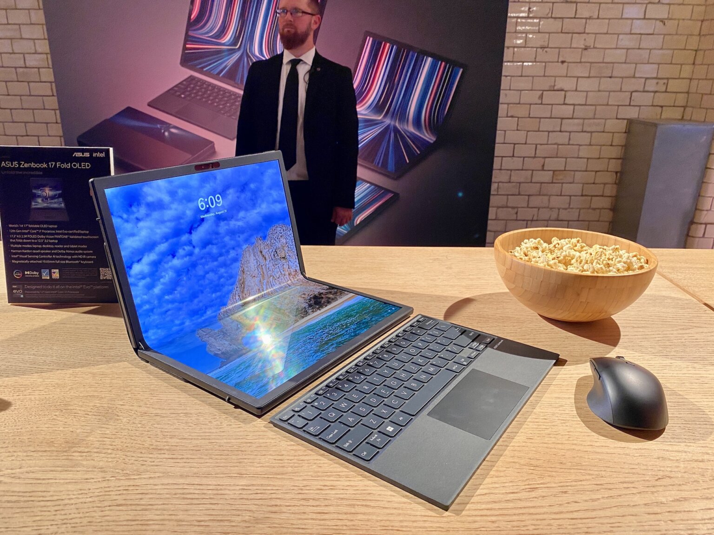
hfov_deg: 67.3
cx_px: 357
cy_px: 268
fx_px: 536
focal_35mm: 26
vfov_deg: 53.1
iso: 64
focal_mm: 4.25
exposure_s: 1/50
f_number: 1.8
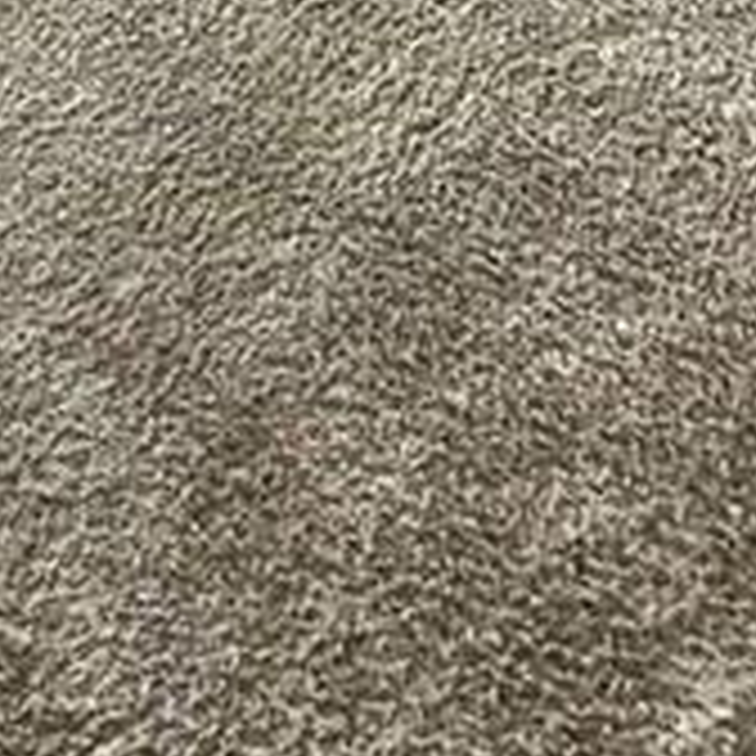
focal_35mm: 82
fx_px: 2026
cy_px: -1287
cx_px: 216
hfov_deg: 21.0
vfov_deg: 12.8
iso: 125
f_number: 2.2
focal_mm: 2.2
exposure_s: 1/60.2
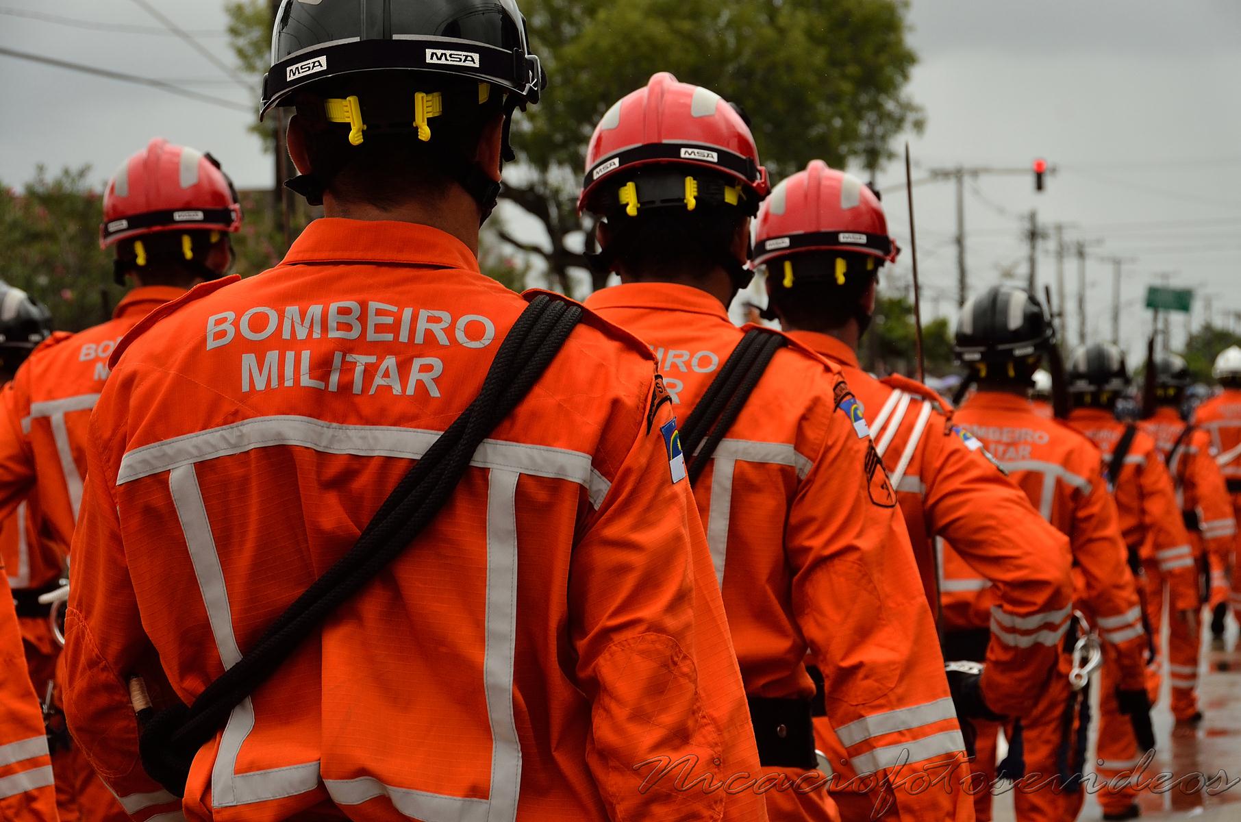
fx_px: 3354
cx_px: 620
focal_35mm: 98
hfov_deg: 21.0
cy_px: 411
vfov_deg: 14.0
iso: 400
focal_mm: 65
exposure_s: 1/1250
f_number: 9
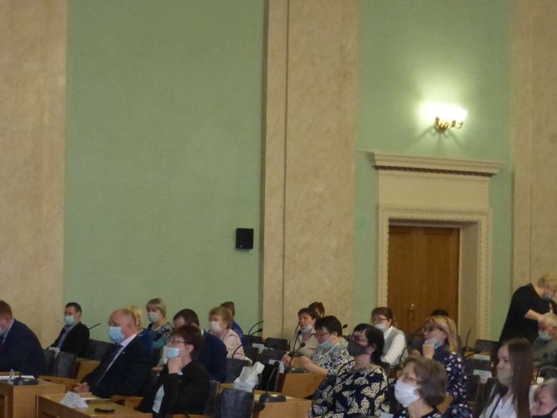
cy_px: 299
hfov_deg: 27.0
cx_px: 333
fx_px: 1159
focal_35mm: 72
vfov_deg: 20.3
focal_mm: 8.5
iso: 800
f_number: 4.2
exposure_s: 1/60
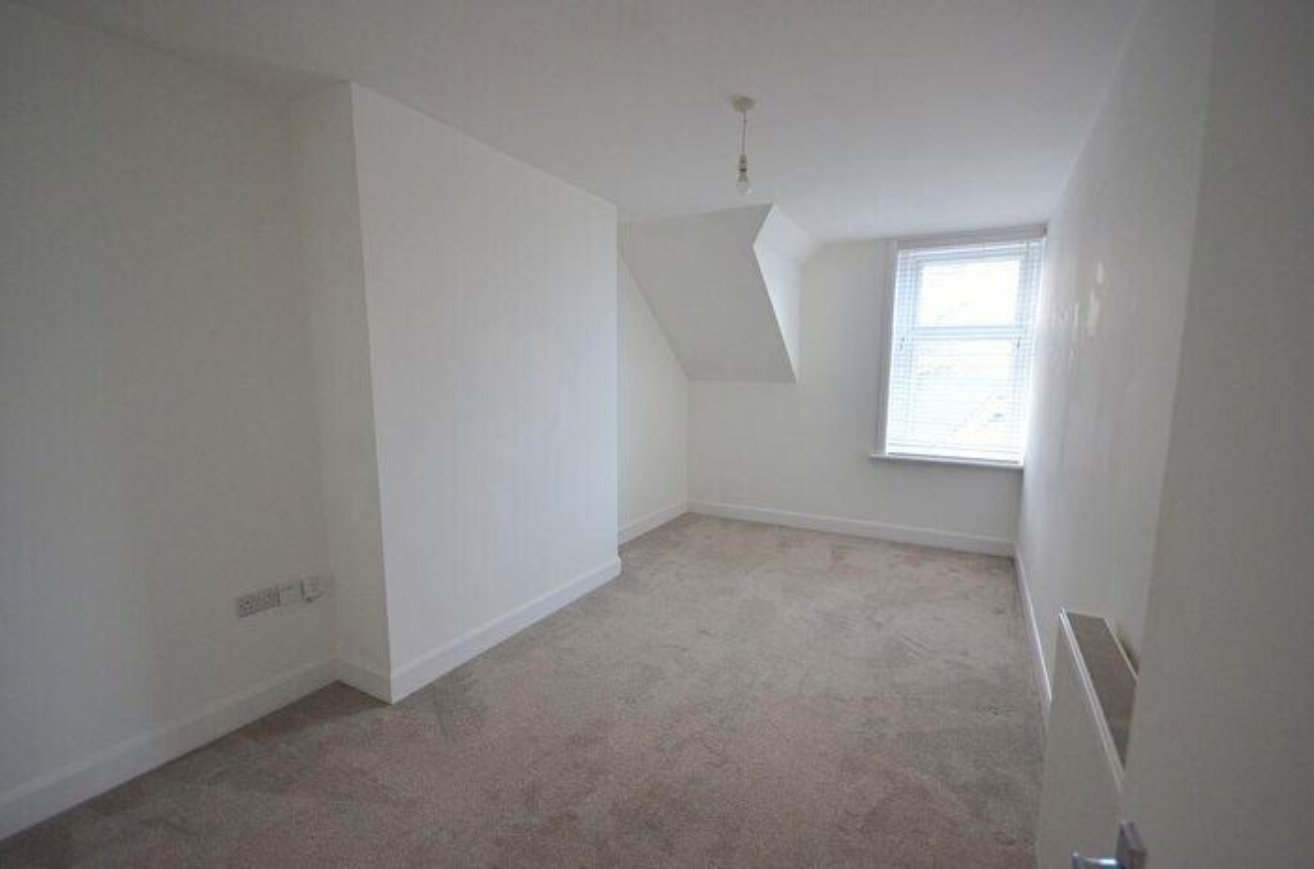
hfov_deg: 100.5
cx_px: 657
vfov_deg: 77.0
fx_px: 546
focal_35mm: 15
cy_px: 434
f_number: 4
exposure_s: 1/60
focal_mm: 10
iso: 800
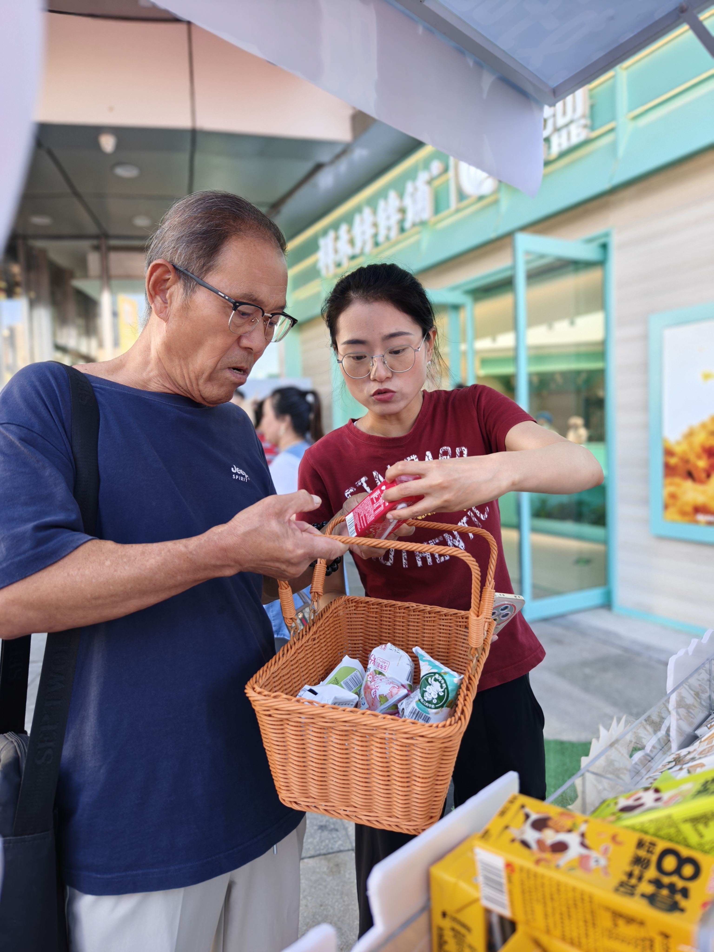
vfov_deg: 73.9
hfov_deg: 58.9
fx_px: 633
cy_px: 476
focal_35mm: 23
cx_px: 357
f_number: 3.5
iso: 160
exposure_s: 1/201
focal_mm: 8.67
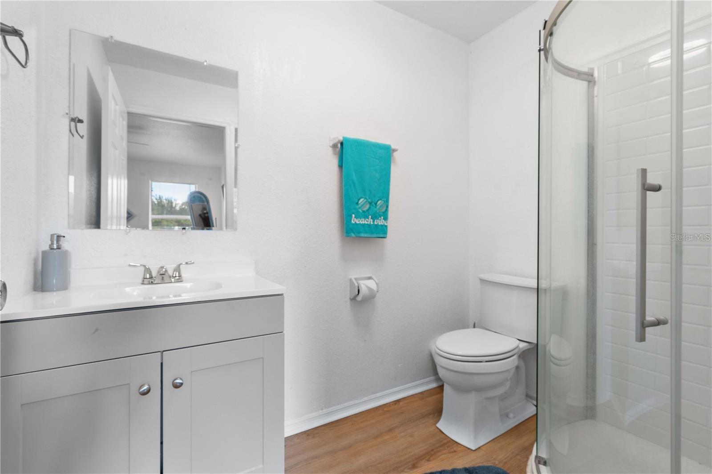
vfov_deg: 73.7
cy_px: 237
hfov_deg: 96.7
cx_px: 356
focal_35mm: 16
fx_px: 316
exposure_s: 1/2.5
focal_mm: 16
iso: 200
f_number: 8
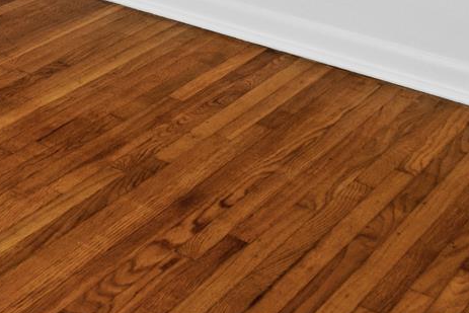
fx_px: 1056
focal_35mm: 81
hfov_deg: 19.4
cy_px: -372
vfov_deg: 13.6
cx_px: -354
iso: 500
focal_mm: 10
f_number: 5.6
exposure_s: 1/8
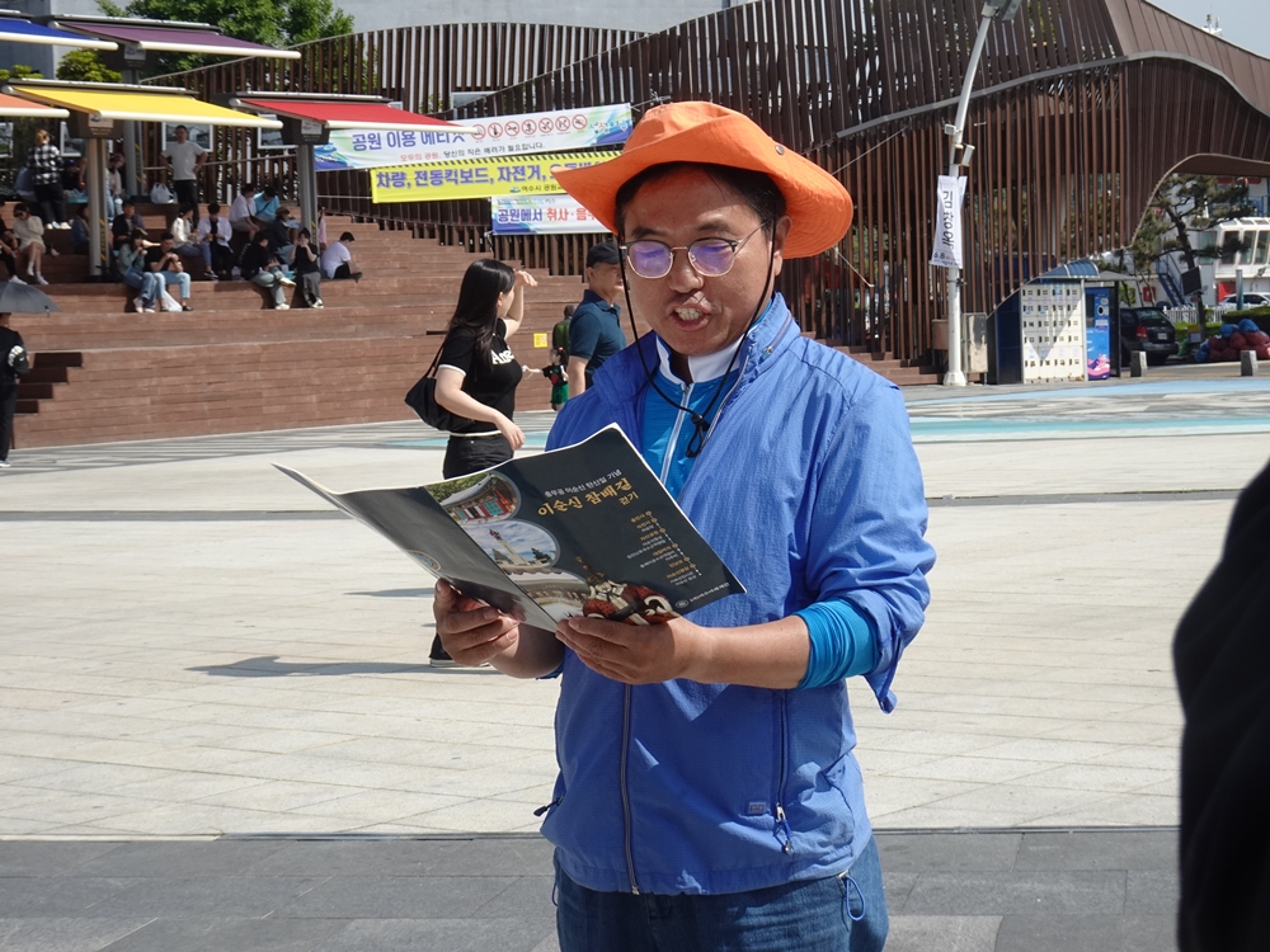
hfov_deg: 25.0
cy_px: 476
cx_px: 635
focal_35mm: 78
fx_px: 2862
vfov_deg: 18.9
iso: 80
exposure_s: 1/640
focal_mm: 12.28
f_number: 5
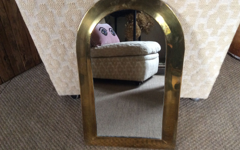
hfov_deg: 56.7
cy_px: 79
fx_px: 222
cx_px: 120
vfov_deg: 37.3
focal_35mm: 34
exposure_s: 1/25
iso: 160
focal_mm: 3.3
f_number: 2.4
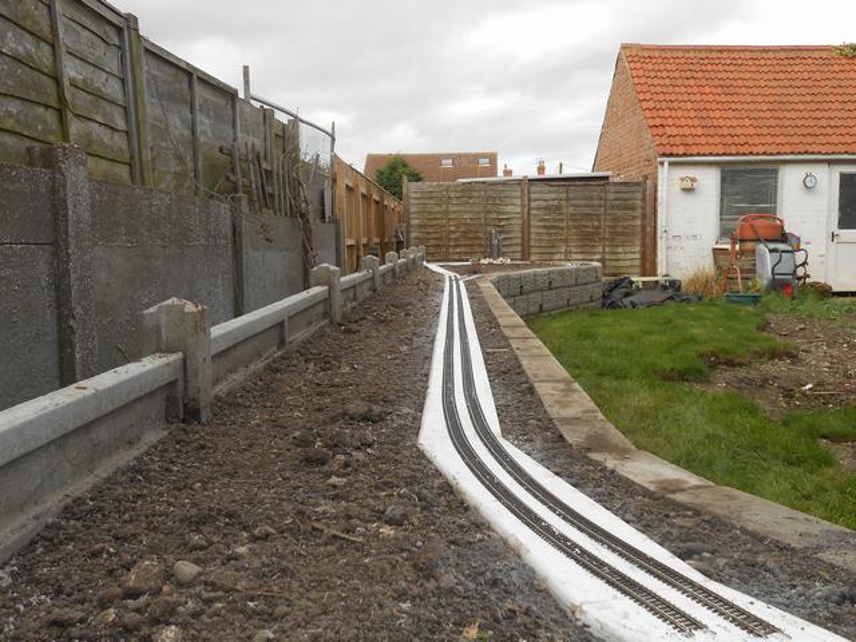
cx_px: 428
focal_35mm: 34
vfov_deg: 41.8
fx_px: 841
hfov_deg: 54.0
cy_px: 321
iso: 80
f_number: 3.9
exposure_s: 1/250
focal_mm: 6
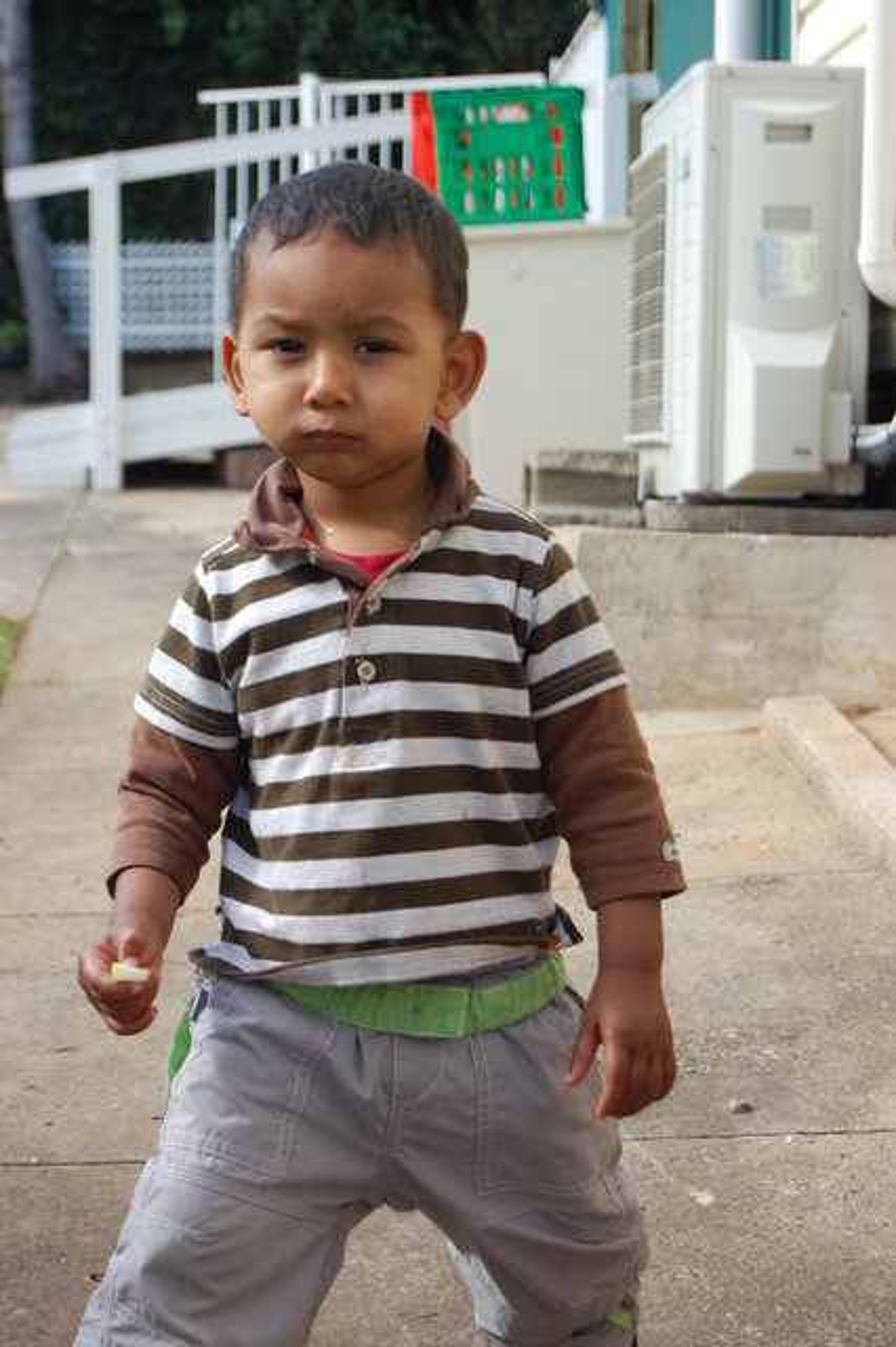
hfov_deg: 16.5
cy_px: 674
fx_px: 3083
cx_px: 448
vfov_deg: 24.6
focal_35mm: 82
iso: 200
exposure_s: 1/200
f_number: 8
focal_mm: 55
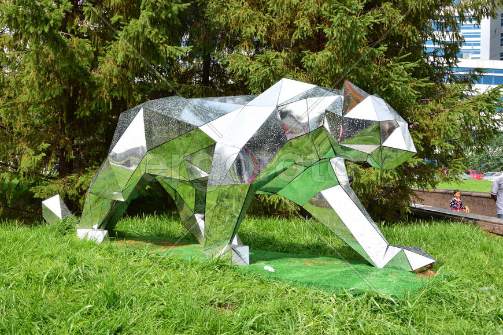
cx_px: 252
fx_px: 461
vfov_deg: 40.0
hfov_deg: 57.2
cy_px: 168
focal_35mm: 33
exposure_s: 1/125
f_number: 9
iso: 100
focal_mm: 22
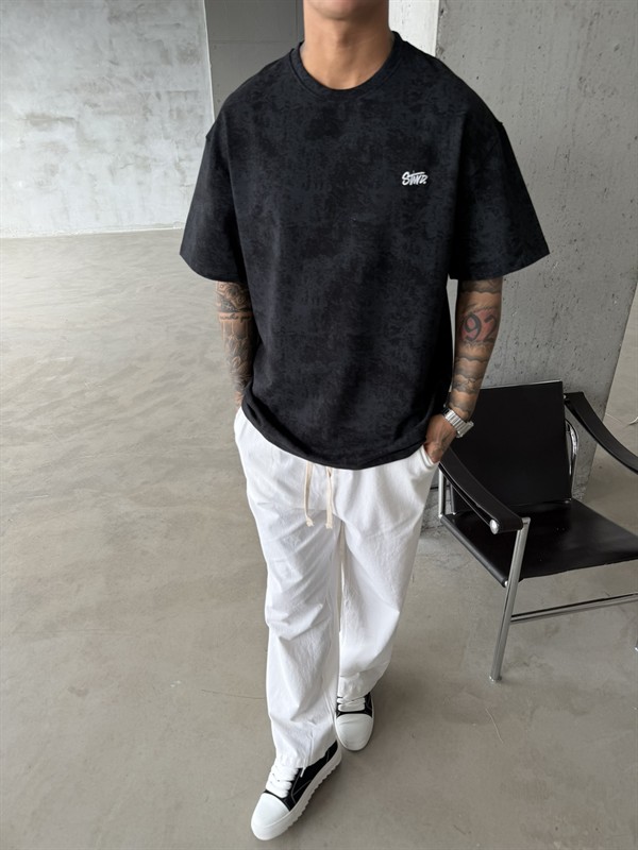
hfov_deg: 56.8
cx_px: 319
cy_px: 425
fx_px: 590
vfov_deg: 71.6
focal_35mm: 24
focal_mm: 6.76
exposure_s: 1/121
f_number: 1.78
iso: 64
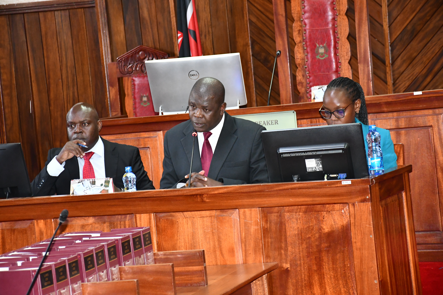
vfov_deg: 12.2
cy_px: 148
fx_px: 1378
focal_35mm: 112
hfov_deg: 18.3
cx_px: 222
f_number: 5
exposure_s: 1/60
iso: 3200
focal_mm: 75
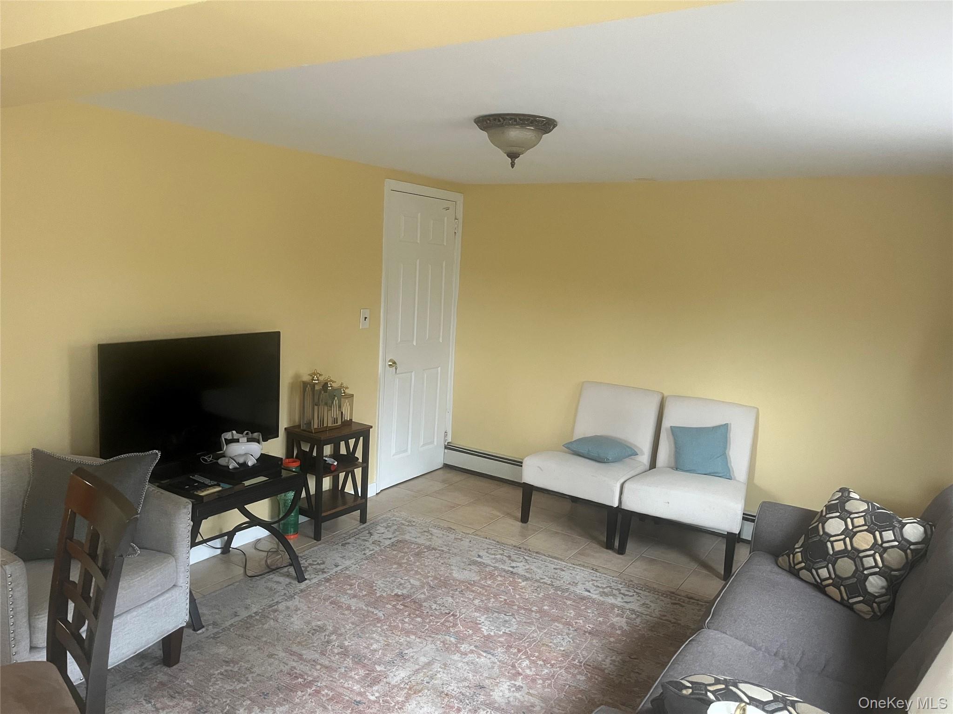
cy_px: 357
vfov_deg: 53.1
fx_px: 716
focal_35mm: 26
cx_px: 476
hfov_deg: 67.3
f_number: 1.6
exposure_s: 1/60
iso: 400
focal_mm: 5.1
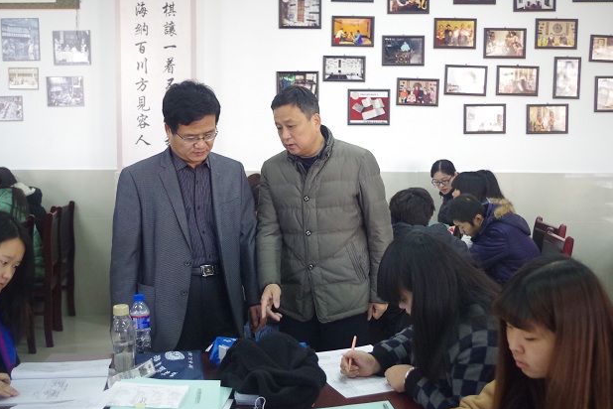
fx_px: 681
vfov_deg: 33.4
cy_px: 208
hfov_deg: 48.5
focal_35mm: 40
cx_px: 308
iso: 3200
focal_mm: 26.25
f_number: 4
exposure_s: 1/100
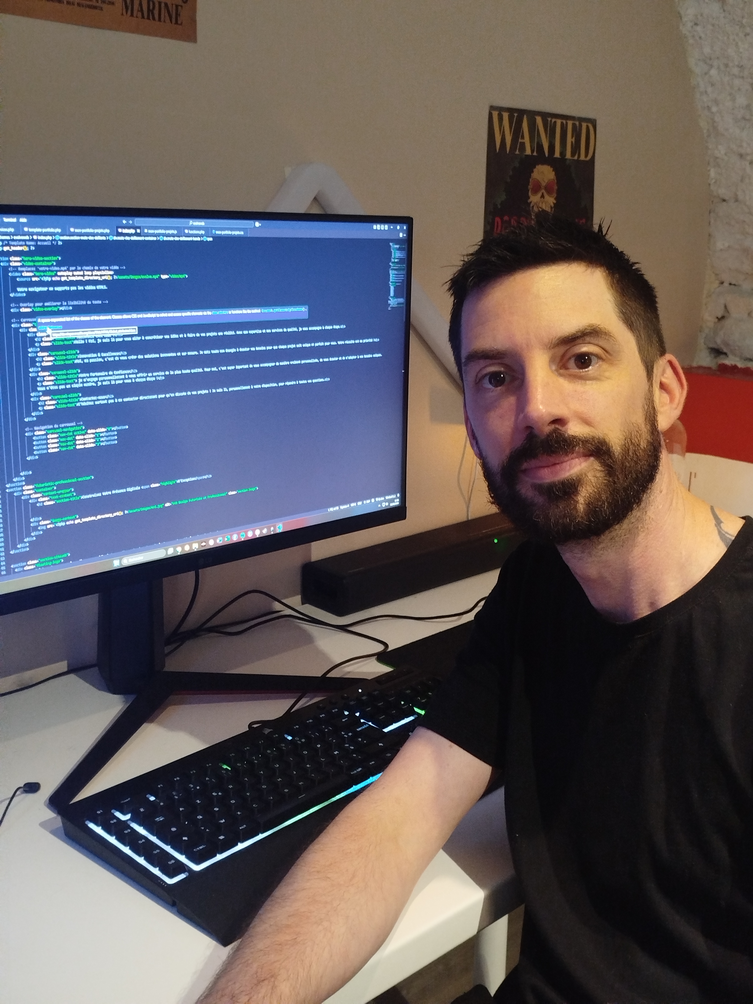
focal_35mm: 36
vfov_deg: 51.4
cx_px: 376
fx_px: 1044
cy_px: 502
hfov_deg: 39.7
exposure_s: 1/17
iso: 500
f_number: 1.7
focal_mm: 5.31
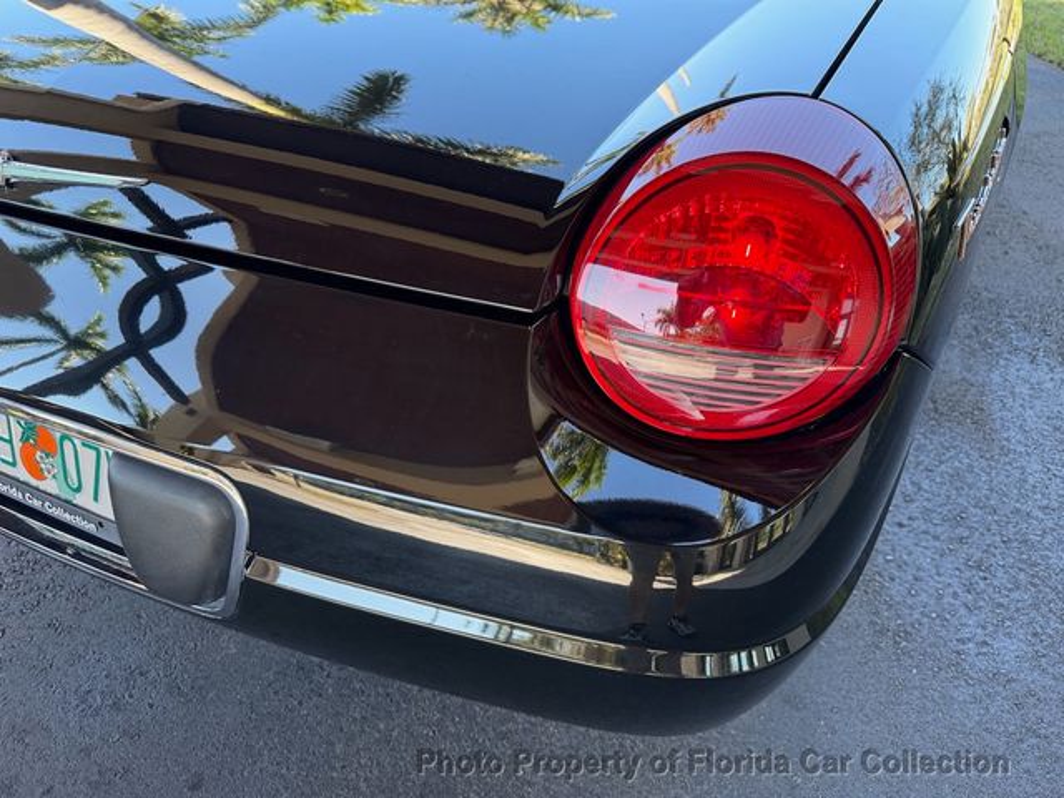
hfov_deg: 71.6
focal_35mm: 24
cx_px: 532
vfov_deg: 56.8
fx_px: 738
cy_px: 399
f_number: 1.78
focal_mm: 6.76
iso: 125
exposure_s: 1/200
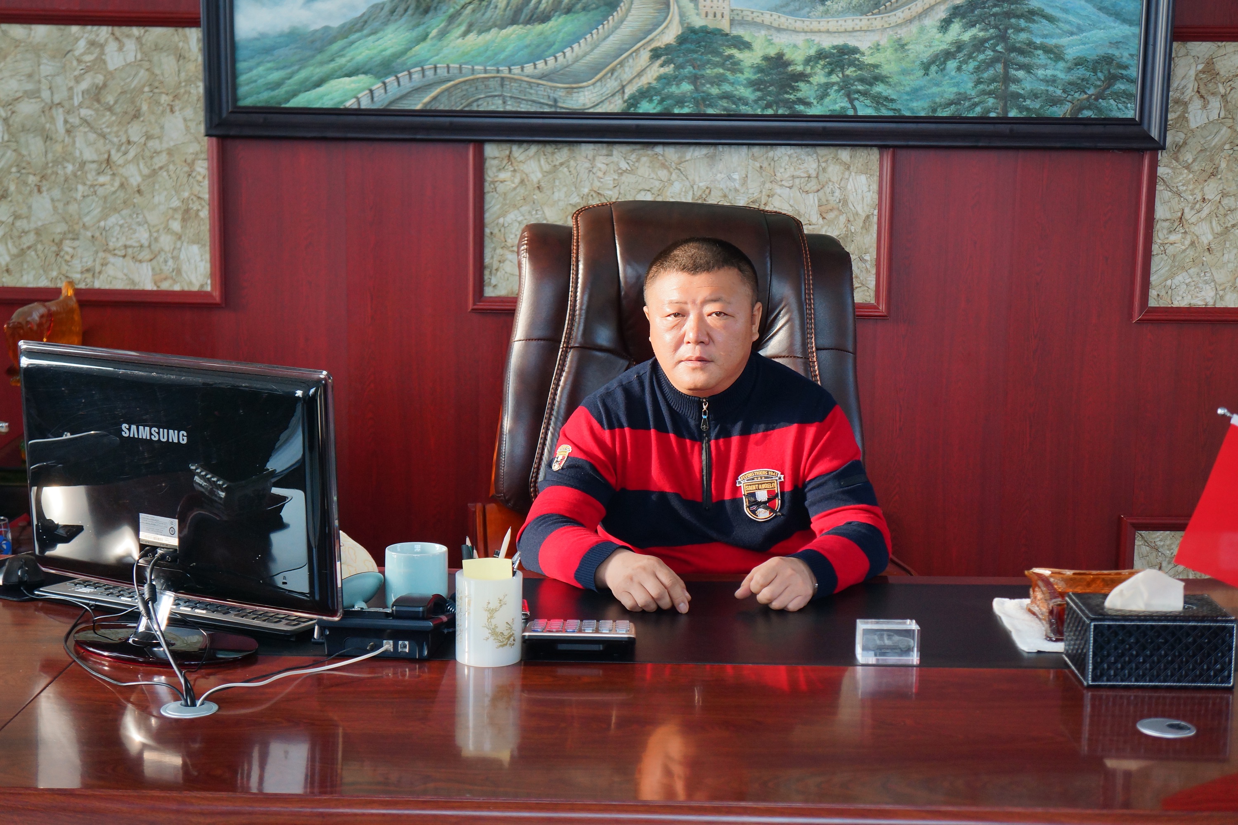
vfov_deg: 26.5
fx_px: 1754
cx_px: 619
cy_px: 412
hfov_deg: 38.9
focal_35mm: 51
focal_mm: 34
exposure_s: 1/60
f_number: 4.5
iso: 400
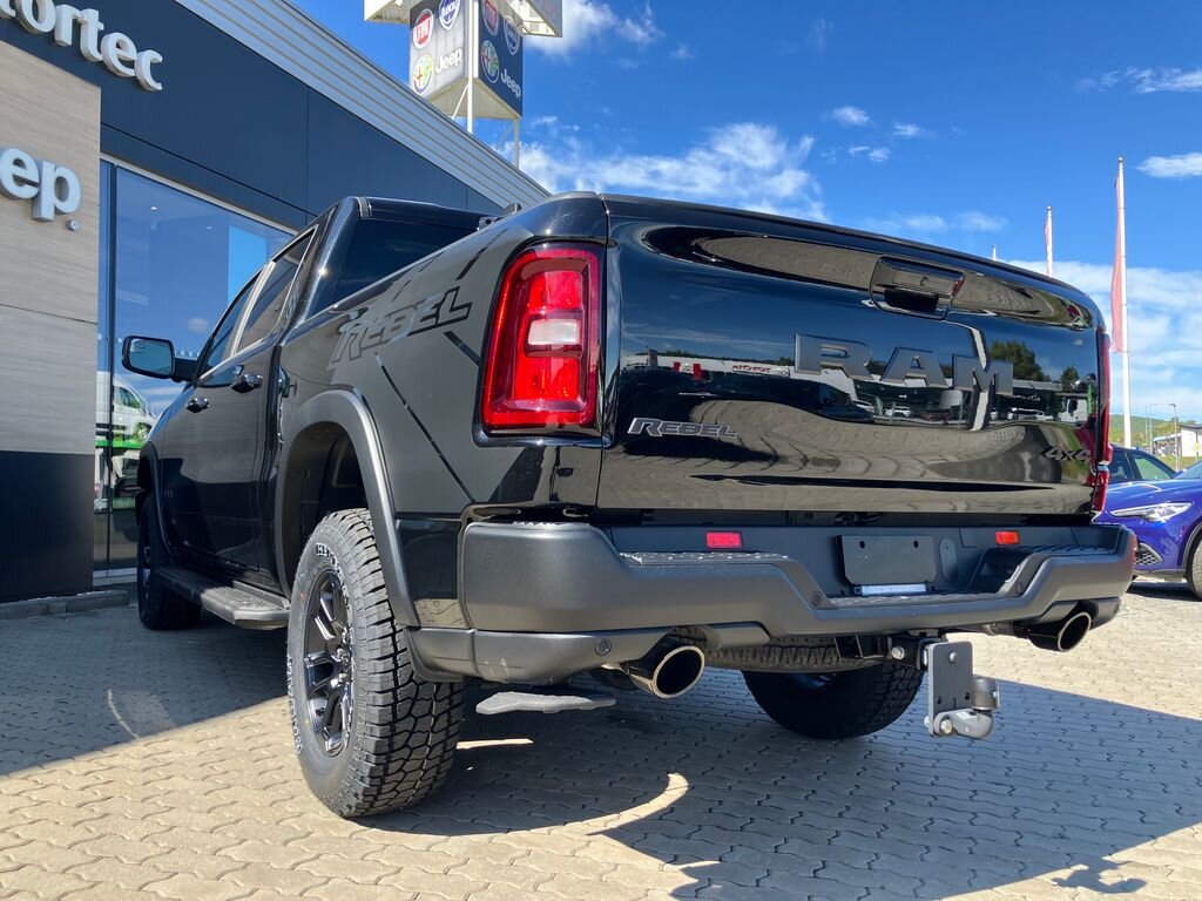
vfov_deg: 49.7
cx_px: 601
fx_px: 972
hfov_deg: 63.4
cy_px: 450
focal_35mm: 28
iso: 32
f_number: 1.8
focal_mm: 3.99
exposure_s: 1/371
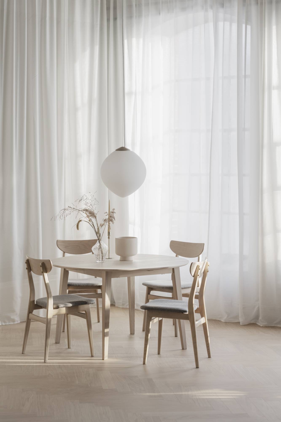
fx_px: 995
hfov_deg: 16.1
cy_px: 211
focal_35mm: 85
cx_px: 140
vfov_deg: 23.9
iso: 400
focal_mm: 85
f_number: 3.2
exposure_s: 1/400
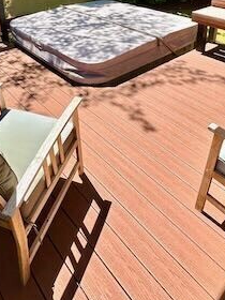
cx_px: 104
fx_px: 277
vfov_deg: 51.1
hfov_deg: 44.1
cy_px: 38
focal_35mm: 32
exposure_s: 1/1383
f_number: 2.2
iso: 40
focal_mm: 2.22
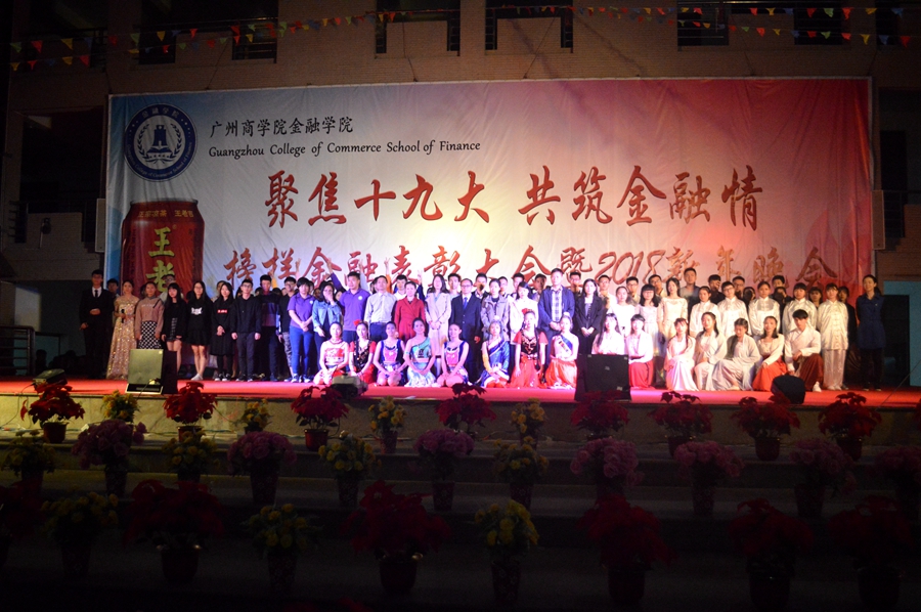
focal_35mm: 30
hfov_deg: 62.0
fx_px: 767
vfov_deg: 43.5
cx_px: 460
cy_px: 306
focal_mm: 20
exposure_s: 1/60
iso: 3200
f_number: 3.8
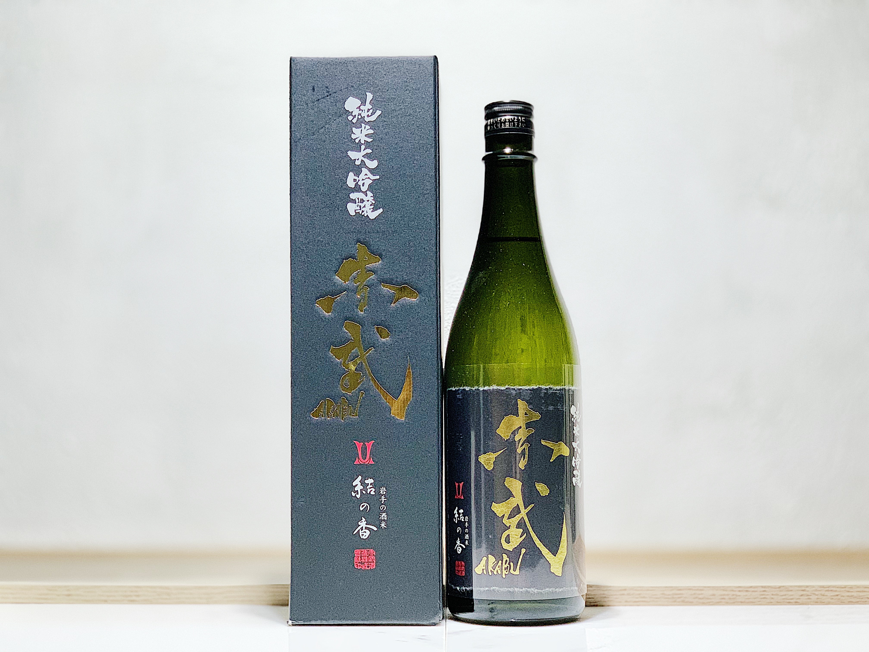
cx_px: 434
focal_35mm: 52
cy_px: 326
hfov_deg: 36.8
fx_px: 1305
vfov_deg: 28.0
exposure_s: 1/60
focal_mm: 6
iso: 250
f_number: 2.4
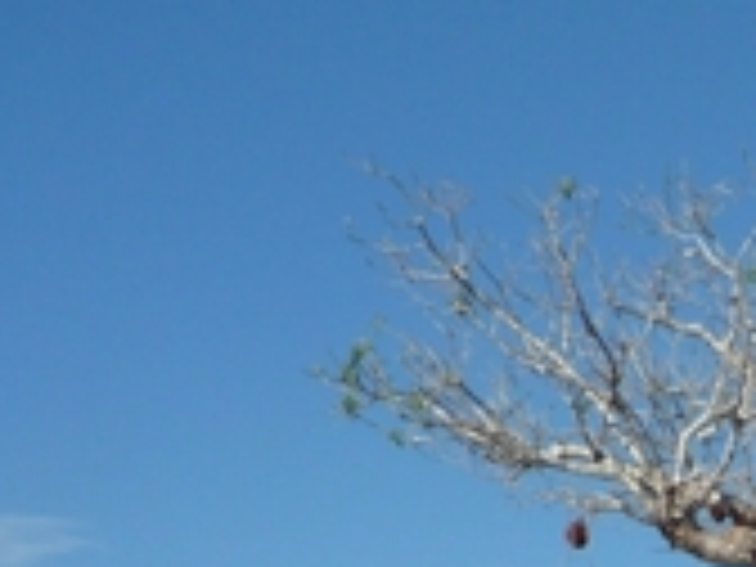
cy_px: 873
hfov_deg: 17.0
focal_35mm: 107
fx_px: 2337
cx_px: 1066
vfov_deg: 13.0
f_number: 5
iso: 100
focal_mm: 5.3
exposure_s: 1/800
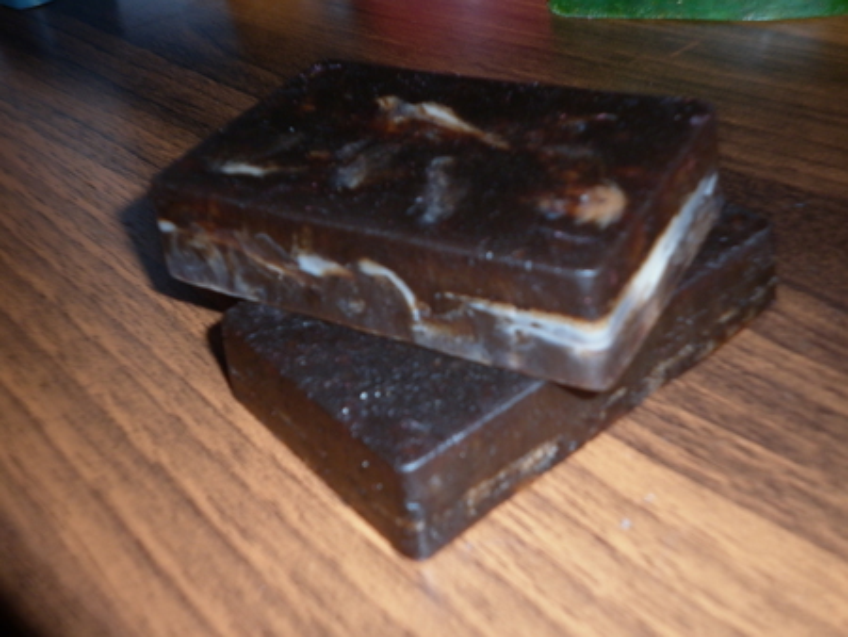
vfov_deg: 36.9
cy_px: 318
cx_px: 424
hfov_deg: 47.8
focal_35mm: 39
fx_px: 956
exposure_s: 1/40
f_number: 3.3
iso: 100
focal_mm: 7.1
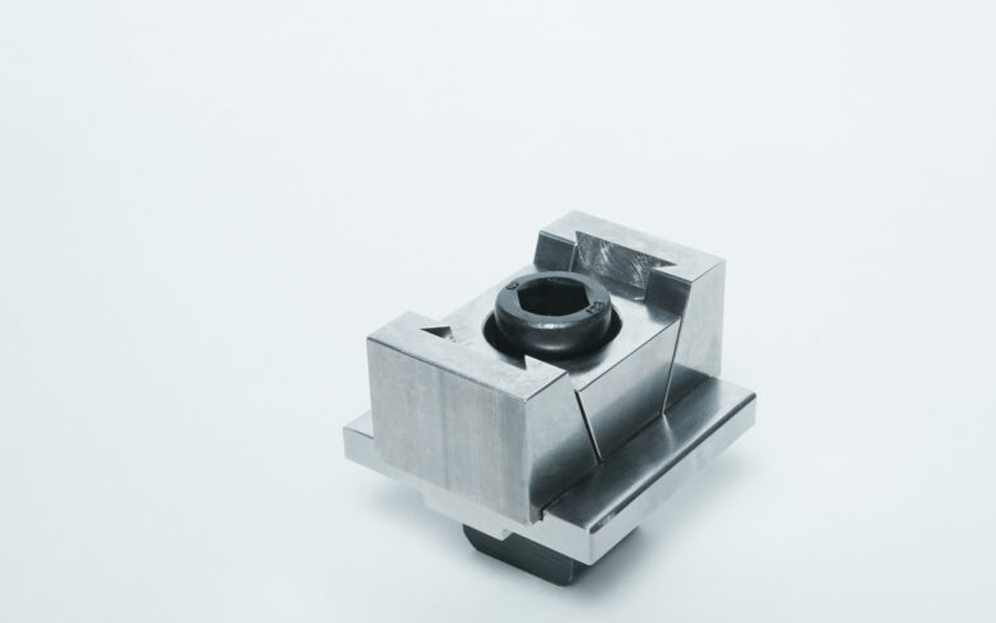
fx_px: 1901
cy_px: 351
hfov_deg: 29.3
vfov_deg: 18.6
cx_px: 601
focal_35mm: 70
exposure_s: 1/2
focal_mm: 35
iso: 800
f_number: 20
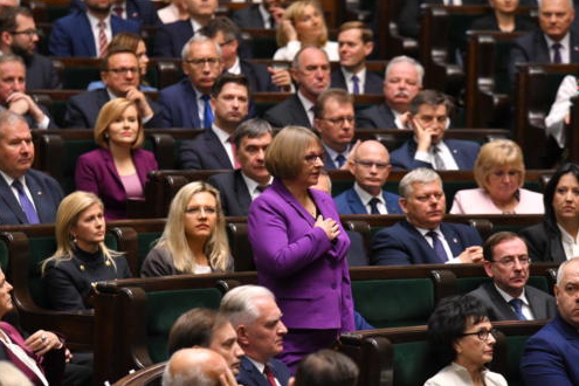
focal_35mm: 303
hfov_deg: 6.8
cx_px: 288
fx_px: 4873
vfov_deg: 4.5
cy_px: 192
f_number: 4
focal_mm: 200
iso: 2000
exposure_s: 1/250
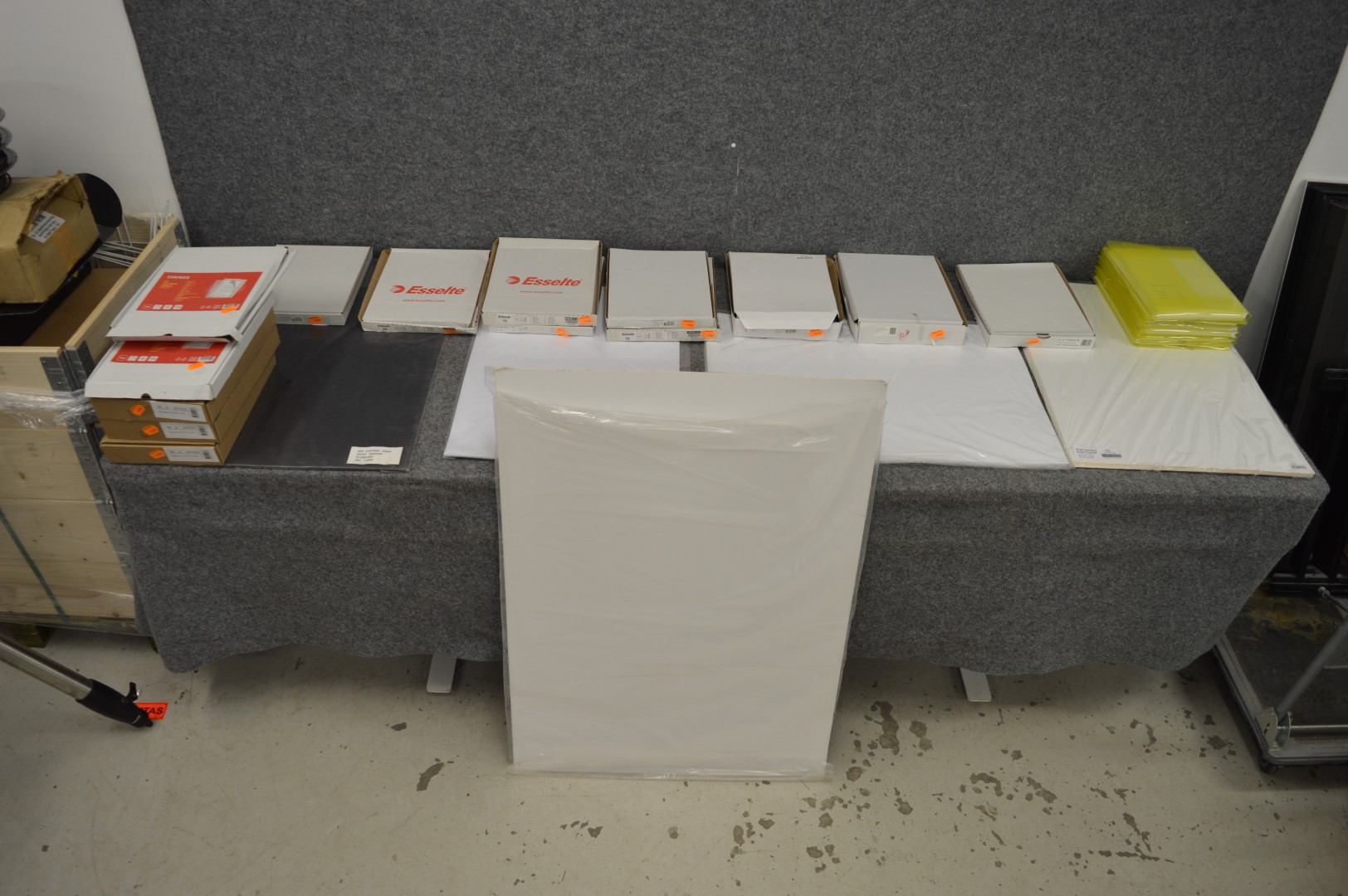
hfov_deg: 67.4
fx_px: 1010
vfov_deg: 47.9
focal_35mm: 27
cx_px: 674
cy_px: 448
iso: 400
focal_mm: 18
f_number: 4.5
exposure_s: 1/80
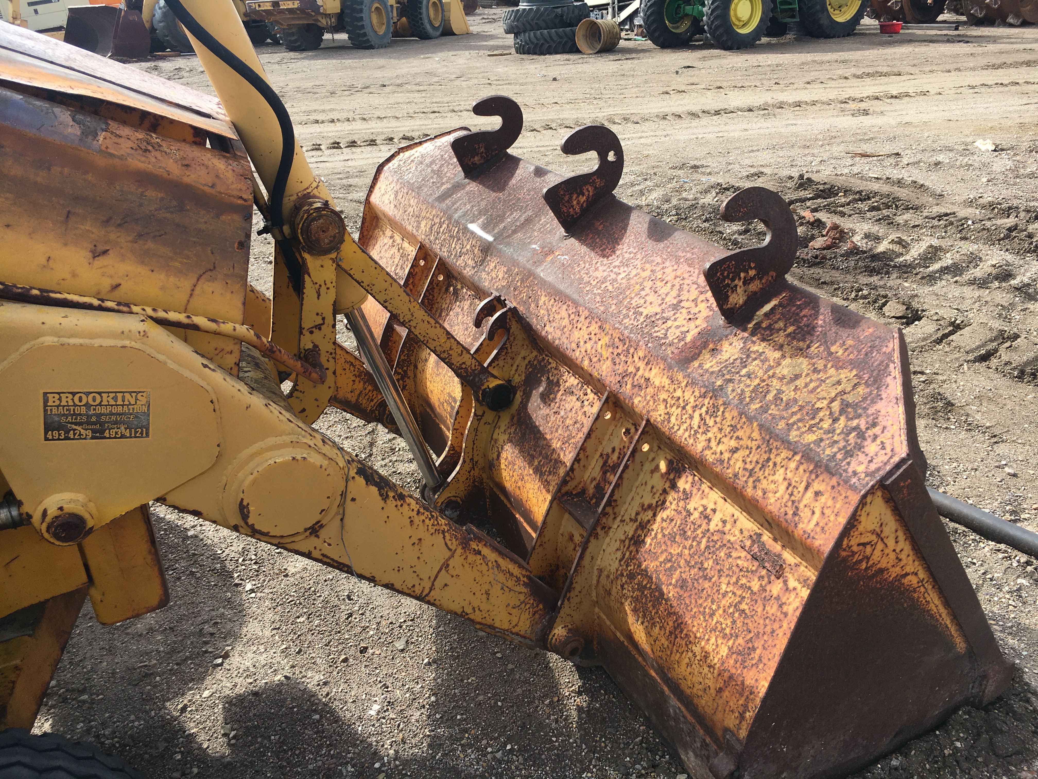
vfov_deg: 48.2
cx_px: 519
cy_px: 390
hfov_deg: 61.7
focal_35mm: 29
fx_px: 870
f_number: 2.2
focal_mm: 4.15
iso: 25
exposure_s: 1/605
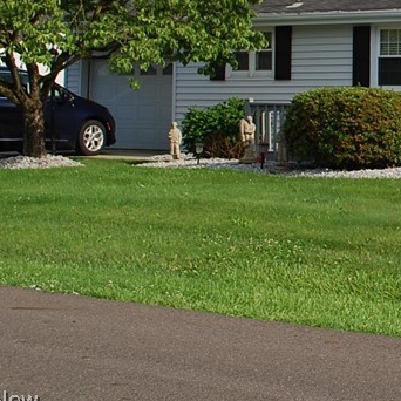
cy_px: 0
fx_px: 1166
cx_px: 563
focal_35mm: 89
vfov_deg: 19.0
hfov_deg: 17.9
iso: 100
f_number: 6.3
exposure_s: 1/200
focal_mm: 22
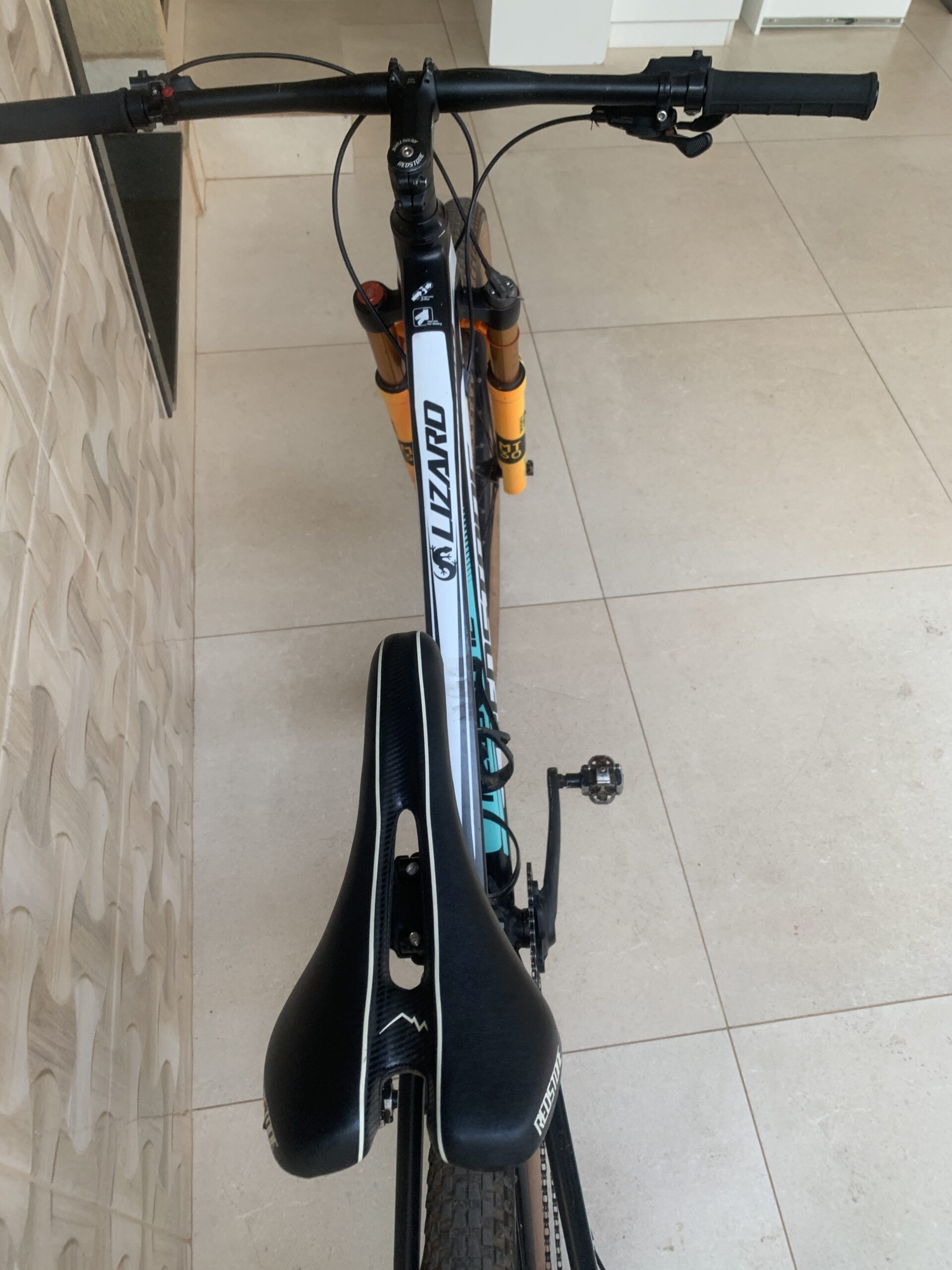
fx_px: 953
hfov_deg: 53.1
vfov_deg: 67.3
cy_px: 635
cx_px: 476
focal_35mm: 26
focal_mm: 4.25
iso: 100
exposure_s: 1/113
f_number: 1.8
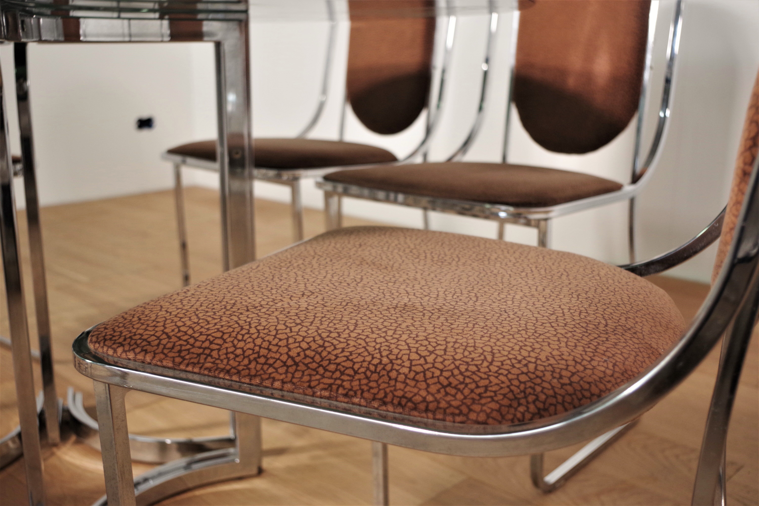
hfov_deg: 49.6
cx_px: 380
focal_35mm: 39
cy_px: 253
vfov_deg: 34.2
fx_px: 822
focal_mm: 26.25
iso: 800
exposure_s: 1/60
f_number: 4
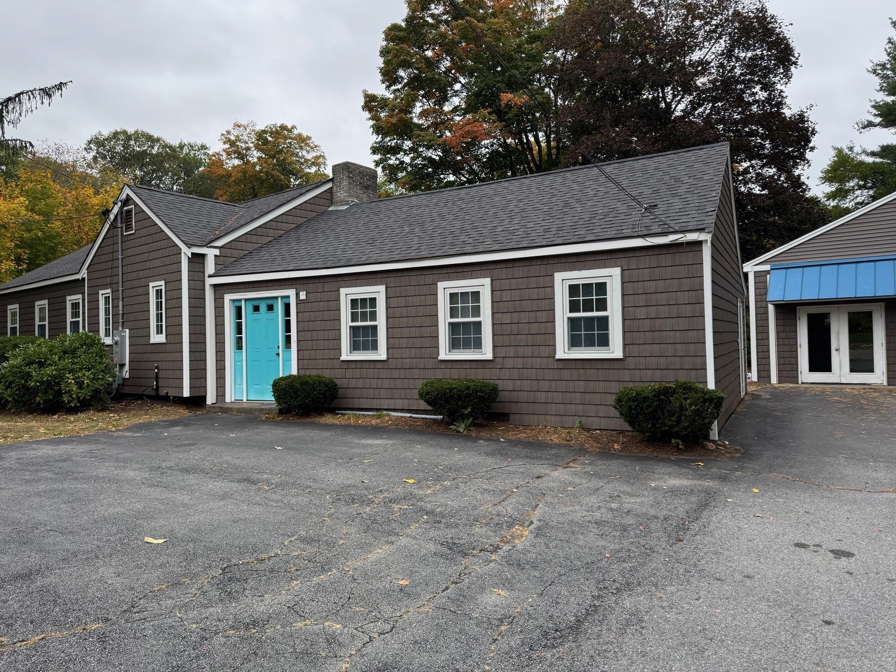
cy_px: 336
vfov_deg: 56.8
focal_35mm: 24
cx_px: 448
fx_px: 621
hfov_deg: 71.6
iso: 80
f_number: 1.78
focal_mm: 6.76
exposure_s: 1/227
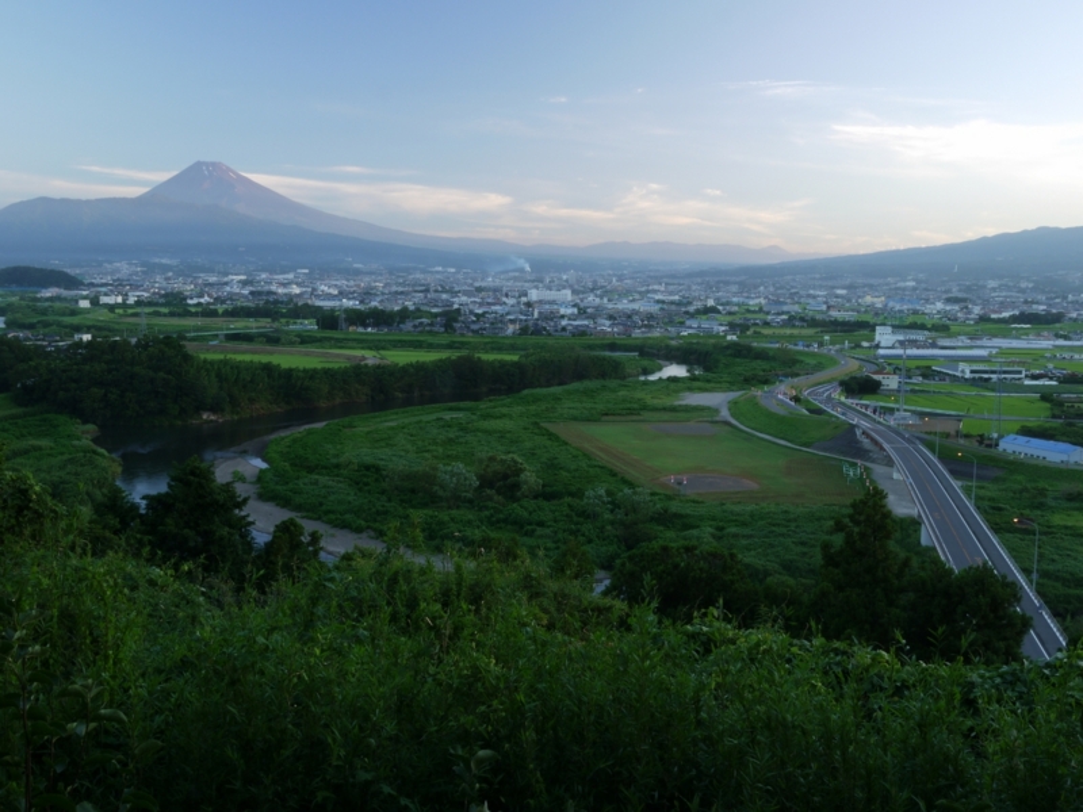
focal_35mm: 36
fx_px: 1126
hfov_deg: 51.4
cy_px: 406
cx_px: 542
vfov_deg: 39.7
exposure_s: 1.6
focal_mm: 18
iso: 100
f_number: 22
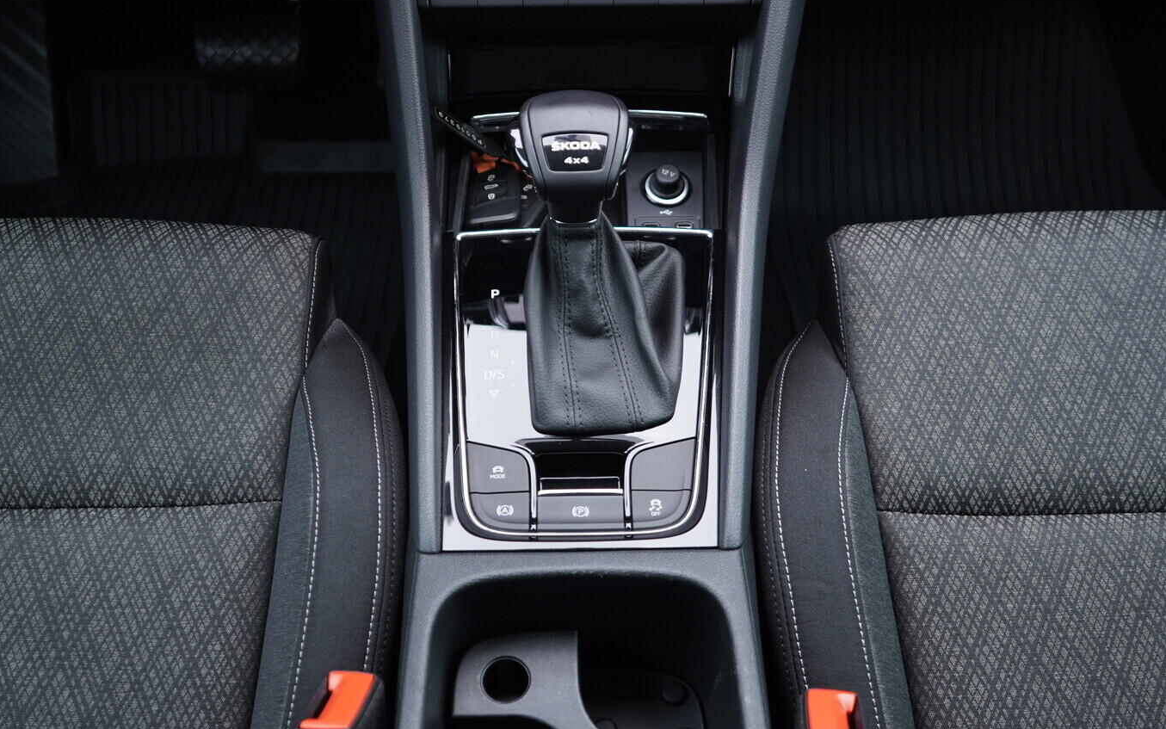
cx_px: 563
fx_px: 1239
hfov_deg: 50.4
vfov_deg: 32.8
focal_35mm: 39
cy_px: 366
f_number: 2.8
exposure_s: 1/40
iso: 400
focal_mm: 24
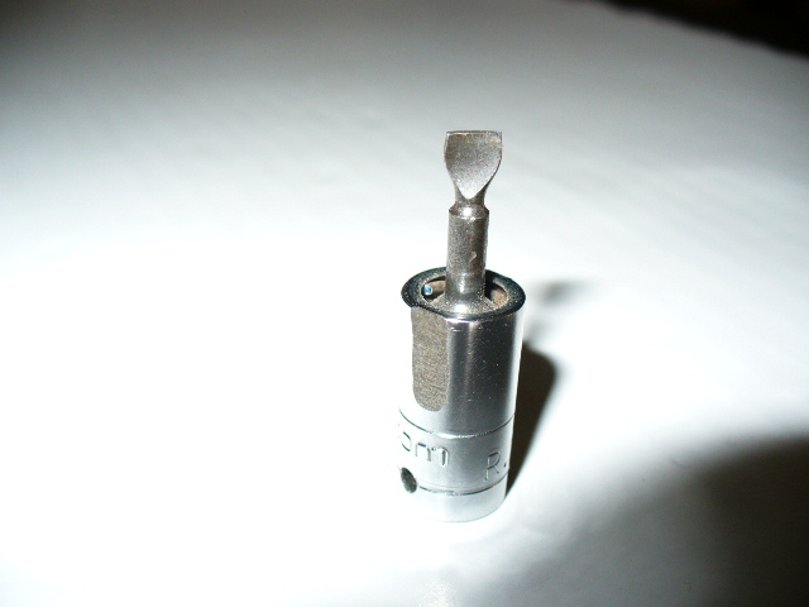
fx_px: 865
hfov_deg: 50.1
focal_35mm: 37
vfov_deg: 38.7
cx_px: 404
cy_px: 304
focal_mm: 6.1
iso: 80
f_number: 2.8
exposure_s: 1/30
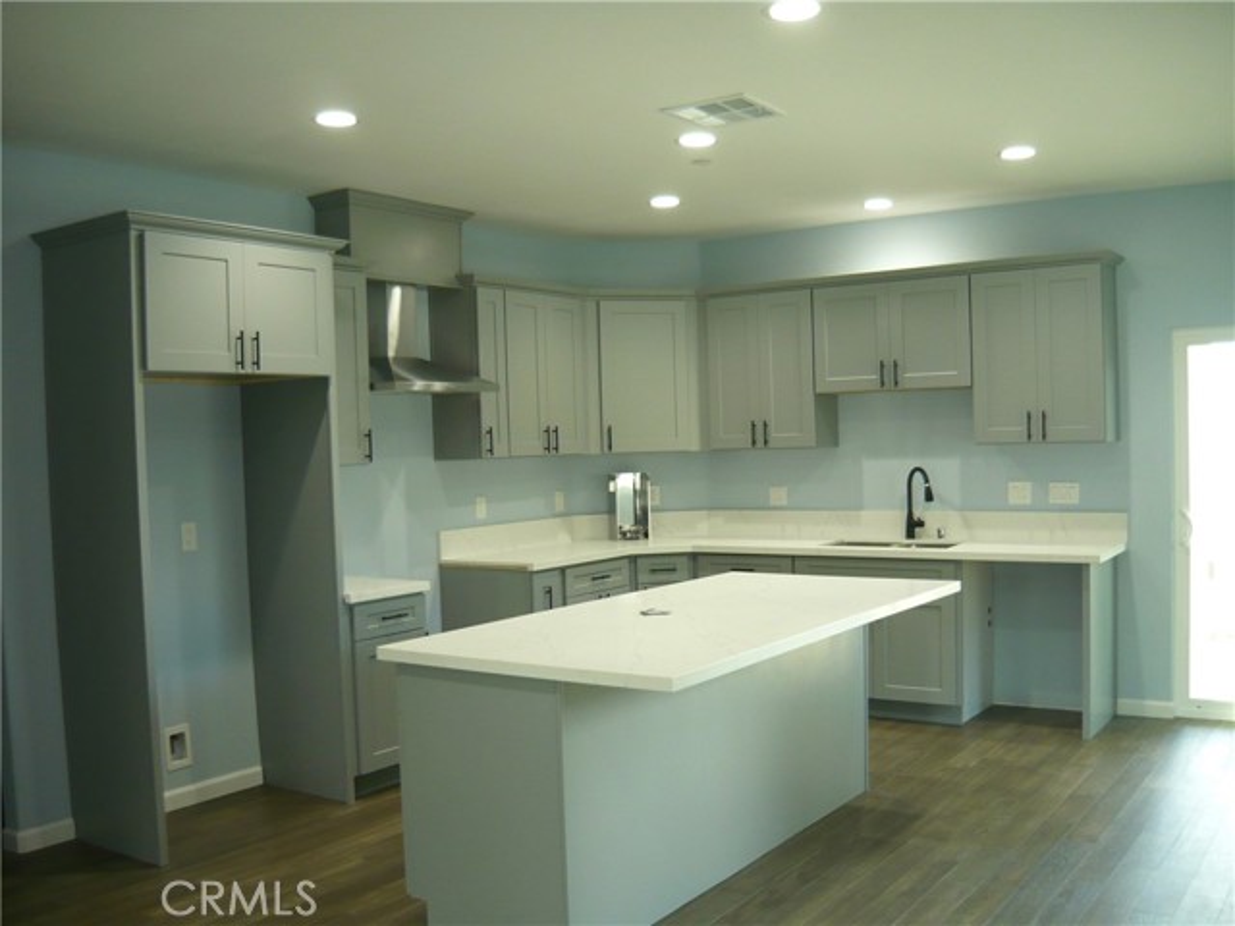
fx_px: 1177
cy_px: 463
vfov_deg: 42.9
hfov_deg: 55.4
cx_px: 618
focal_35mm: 33
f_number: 2.8
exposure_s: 1/30
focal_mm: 5.5
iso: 200
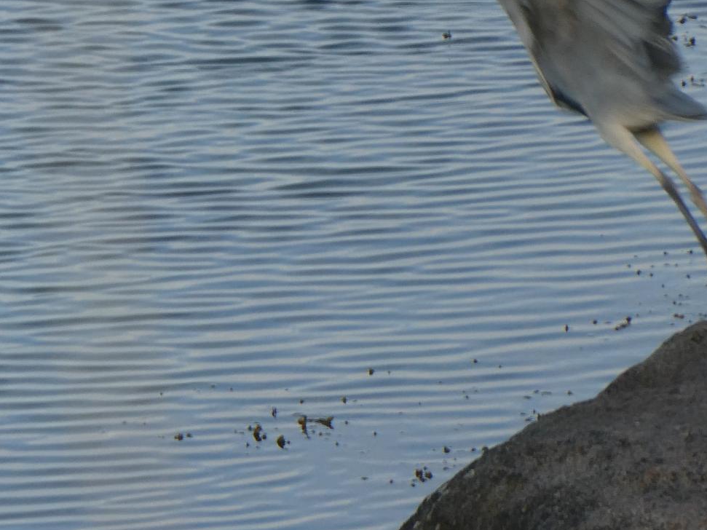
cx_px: 675
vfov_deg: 0.9
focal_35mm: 1706
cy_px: 21
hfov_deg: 1.2
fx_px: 34839
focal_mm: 129
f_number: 7.1
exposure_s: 1/125
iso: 125
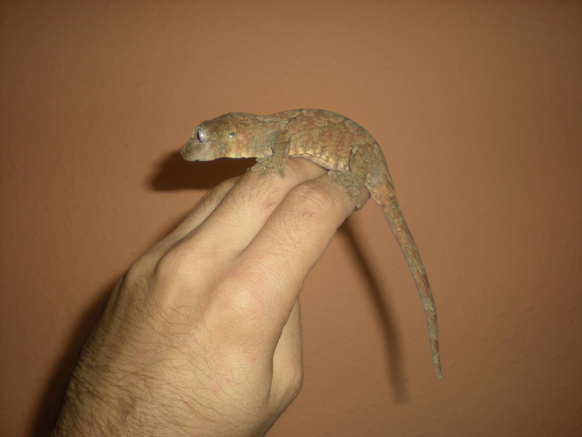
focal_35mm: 38
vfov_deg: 37.7
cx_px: 291
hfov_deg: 49.0
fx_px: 639
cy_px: 218
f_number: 3.1
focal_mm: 6.3
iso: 64
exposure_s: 1/60
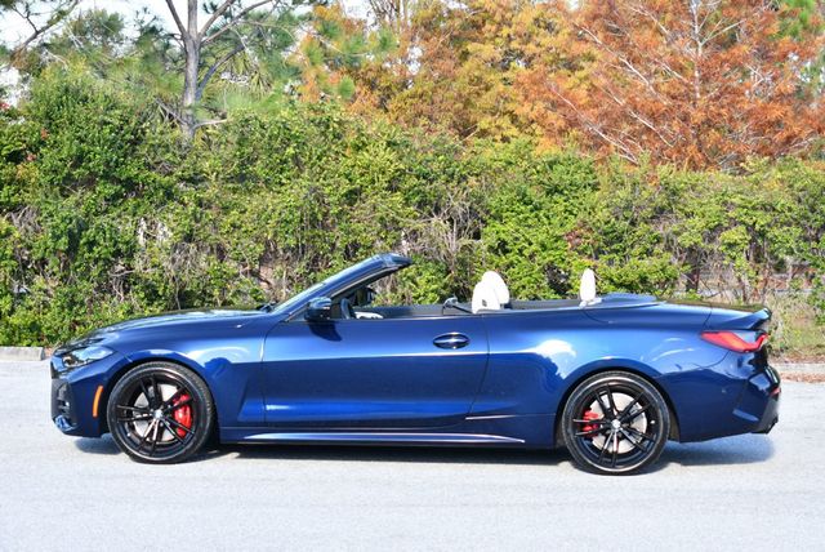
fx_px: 2202
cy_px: 276
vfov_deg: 14.3
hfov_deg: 21.2
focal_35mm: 96
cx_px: 412
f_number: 5.6
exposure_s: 1/250
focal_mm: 48
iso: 360
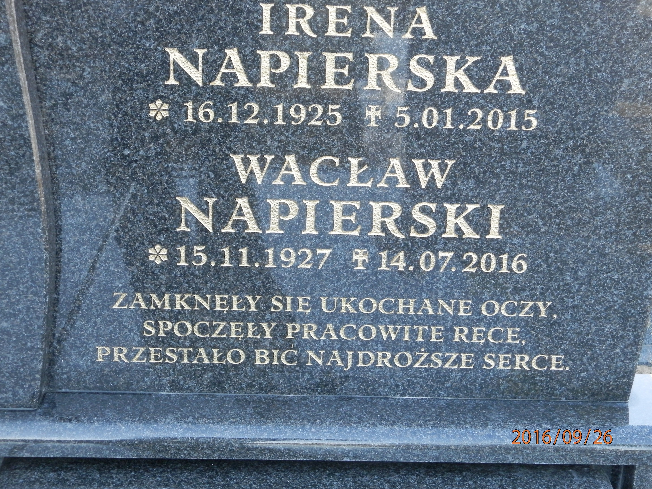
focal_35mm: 68
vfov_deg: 21.6
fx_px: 1281
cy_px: 244
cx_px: 326
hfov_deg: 28.6
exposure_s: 1/100
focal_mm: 12.2
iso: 200
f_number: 4
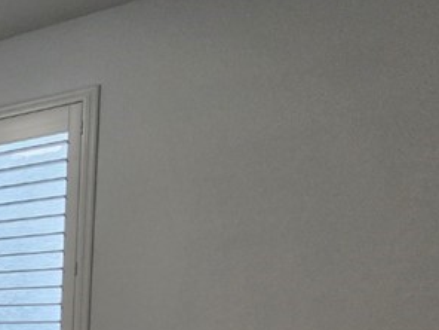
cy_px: 398
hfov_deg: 25.9
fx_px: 571
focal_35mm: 45
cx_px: -268
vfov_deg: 28.0
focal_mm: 2.2
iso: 125
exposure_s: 1/60
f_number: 2.2
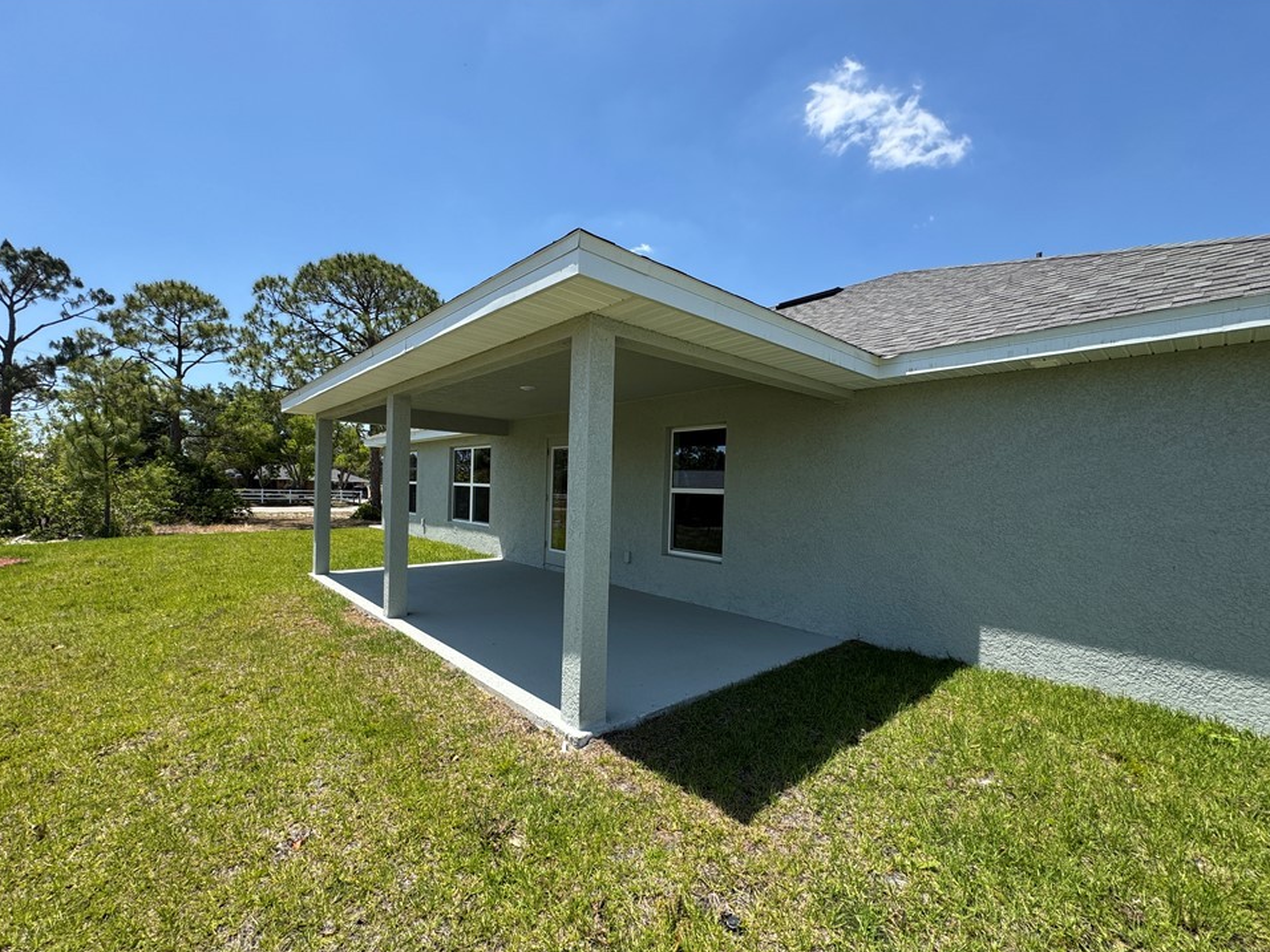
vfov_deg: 81.7
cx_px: 611
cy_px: 498
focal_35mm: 15
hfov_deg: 98.1
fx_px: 550
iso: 50
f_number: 2.2
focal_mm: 2.22
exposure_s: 1/993
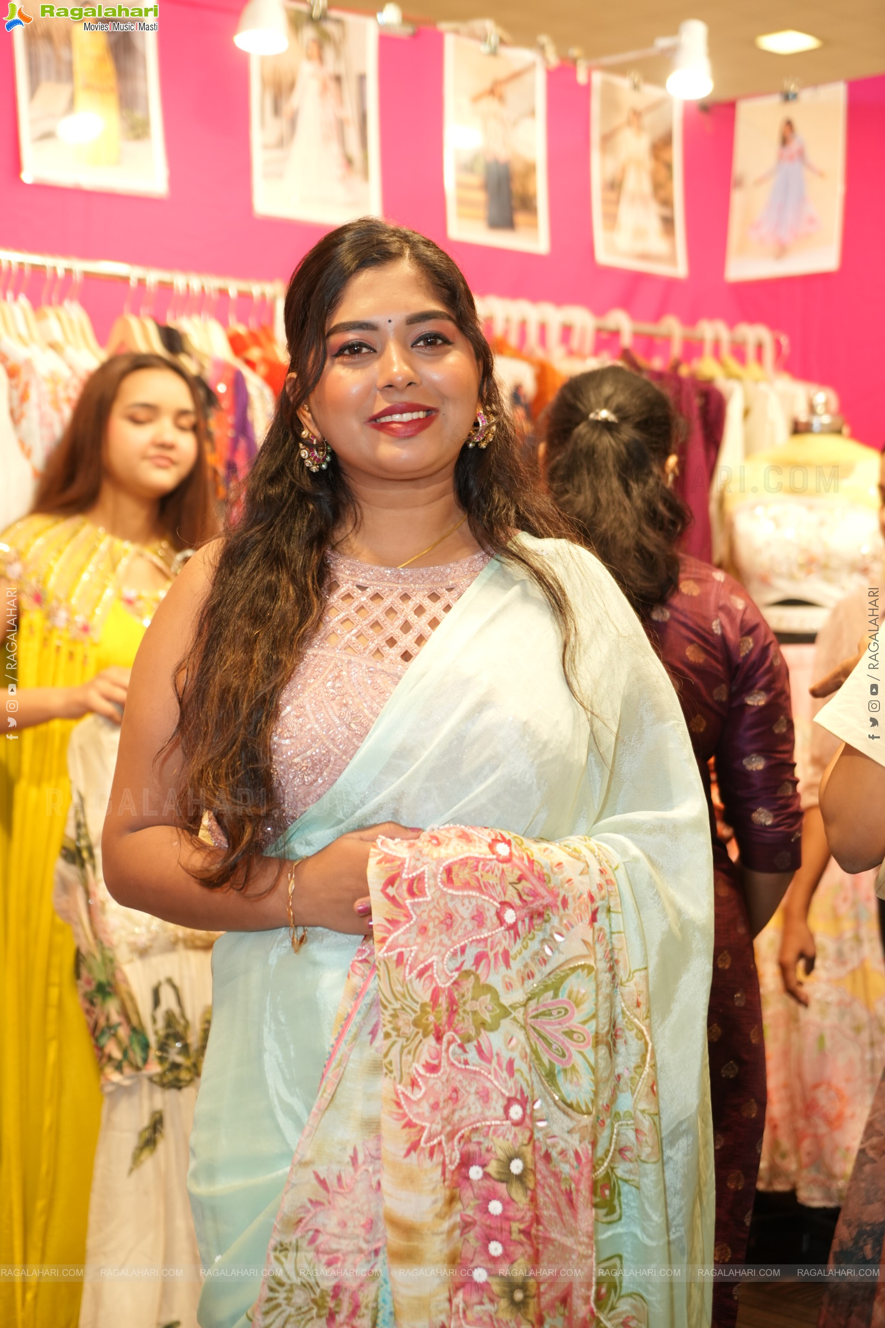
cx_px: 442
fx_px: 2139
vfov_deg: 34.5
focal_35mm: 58
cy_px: 664
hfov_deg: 23.4
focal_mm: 58
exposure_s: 1/160
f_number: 4
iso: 1000
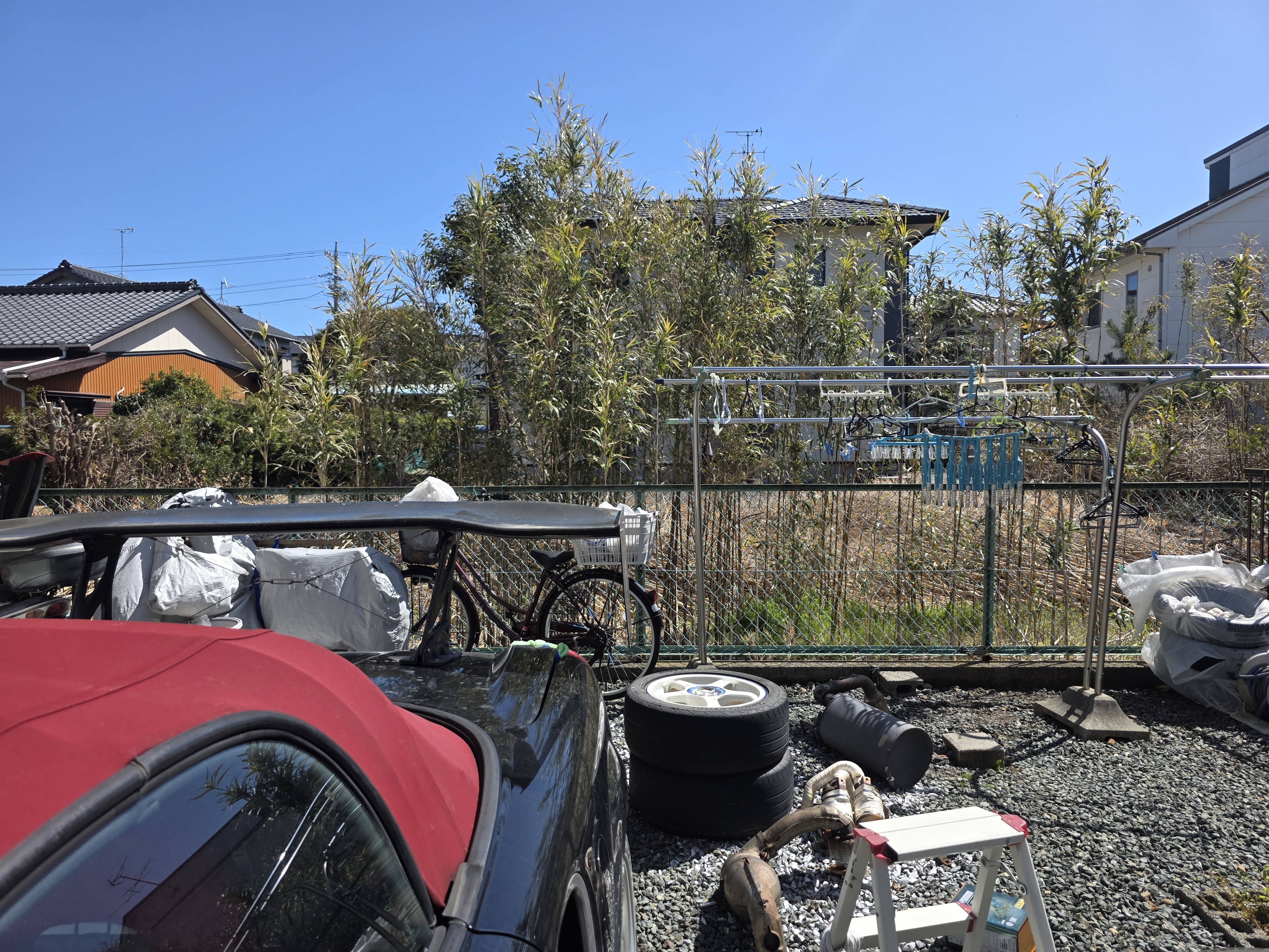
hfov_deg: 73.9
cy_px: 476
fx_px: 843
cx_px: 634
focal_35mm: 23
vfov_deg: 58.9
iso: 80
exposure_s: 1/4650
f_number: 1.7
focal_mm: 6.3
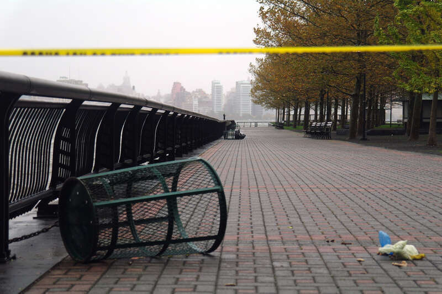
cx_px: 221
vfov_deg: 16.2
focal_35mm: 84
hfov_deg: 24.2
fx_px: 1030
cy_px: 147
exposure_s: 1/160
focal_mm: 55
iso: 200
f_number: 5.6
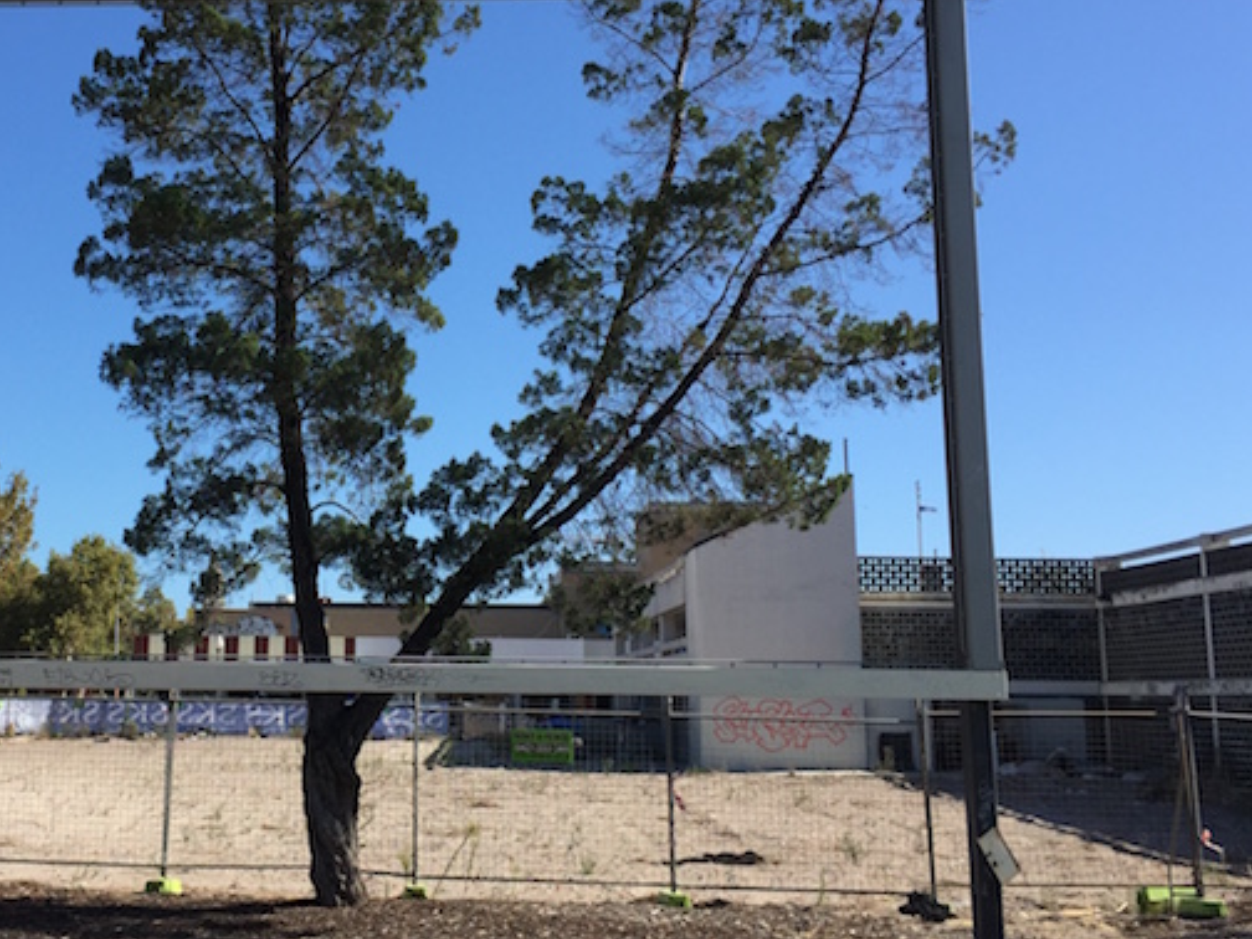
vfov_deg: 31.5
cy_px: 420
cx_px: 348
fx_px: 1664
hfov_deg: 40.3
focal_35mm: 46
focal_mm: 4.15
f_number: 2.2
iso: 32
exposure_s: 1/1582
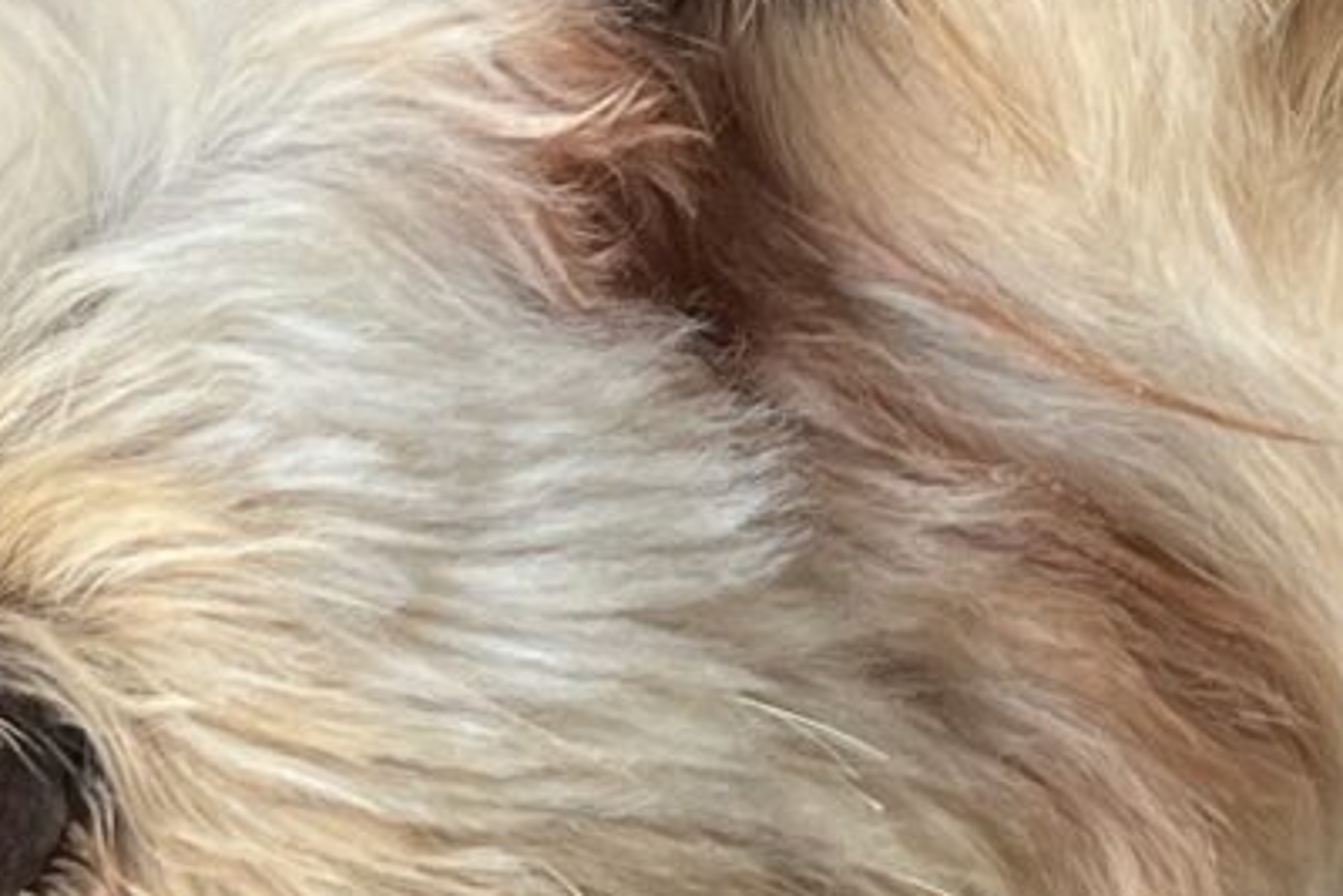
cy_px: 621
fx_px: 6456
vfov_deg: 7.9
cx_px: 836
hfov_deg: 11.9
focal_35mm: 173
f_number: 1.5
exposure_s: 1/164
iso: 40
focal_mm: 5.7
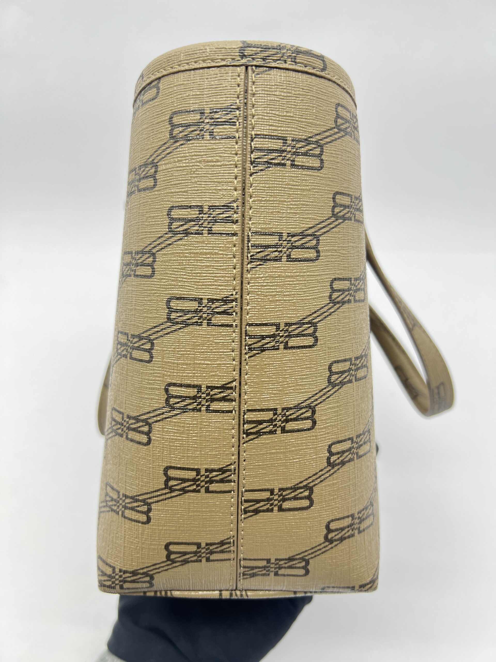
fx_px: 497
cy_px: 331
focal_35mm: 26
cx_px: 248
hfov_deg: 53.1
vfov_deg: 67.3
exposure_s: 1/100
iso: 80
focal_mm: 5.7
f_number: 1.5
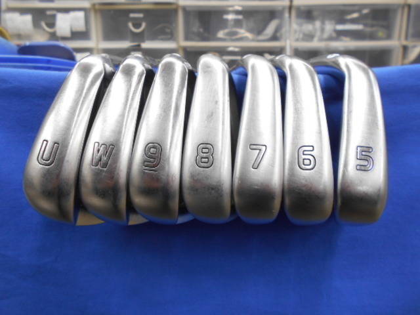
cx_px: 210
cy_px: 158
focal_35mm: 26
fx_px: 315
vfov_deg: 53.1
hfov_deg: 67.3
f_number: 3.2
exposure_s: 1/30
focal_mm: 4.6
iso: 160
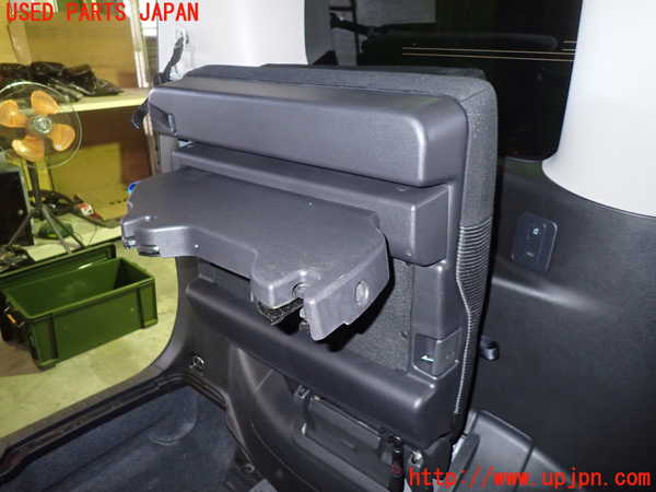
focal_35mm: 25
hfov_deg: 69.4
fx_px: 474
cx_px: 328
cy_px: 246
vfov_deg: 54.9
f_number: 2
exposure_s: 1/30
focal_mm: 4.5
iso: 500
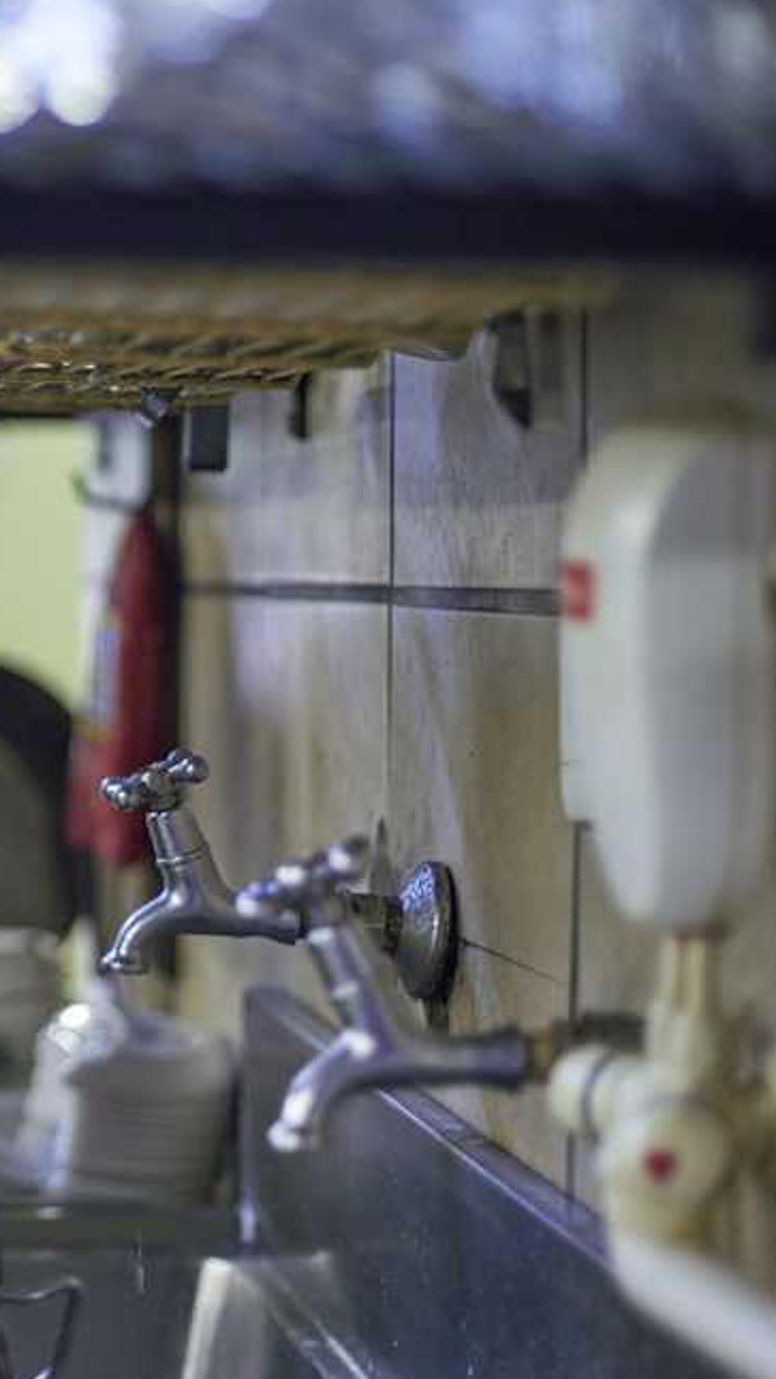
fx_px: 3328
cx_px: -235
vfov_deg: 23.4
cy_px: 617
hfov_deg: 12.9
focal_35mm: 91
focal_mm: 50
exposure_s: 1/125
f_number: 1.8
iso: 320
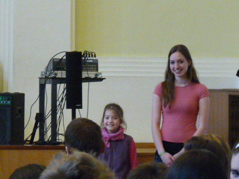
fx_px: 1429
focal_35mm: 207
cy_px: 90
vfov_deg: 7.2
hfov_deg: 9.6
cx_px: 120
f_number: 3.6
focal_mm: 20.8
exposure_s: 1/50
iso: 800
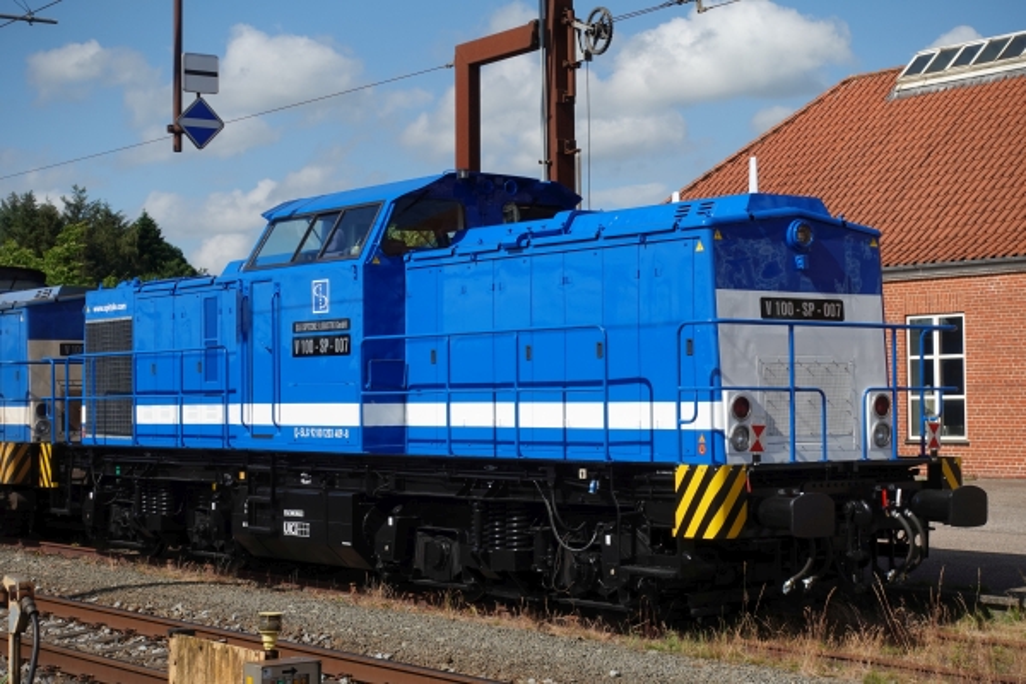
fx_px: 1995
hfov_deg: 28.8
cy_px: 342
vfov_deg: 19.5
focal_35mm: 70
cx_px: 513
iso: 125
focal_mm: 25.61
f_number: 5.6
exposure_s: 1/640
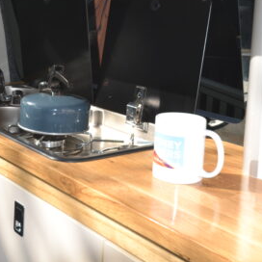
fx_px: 462
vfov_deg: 31.0
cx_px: 128
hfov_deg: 31.6
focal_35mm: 54
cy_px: 60
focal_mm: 18
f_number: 6.3
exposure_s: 1/200
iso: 100
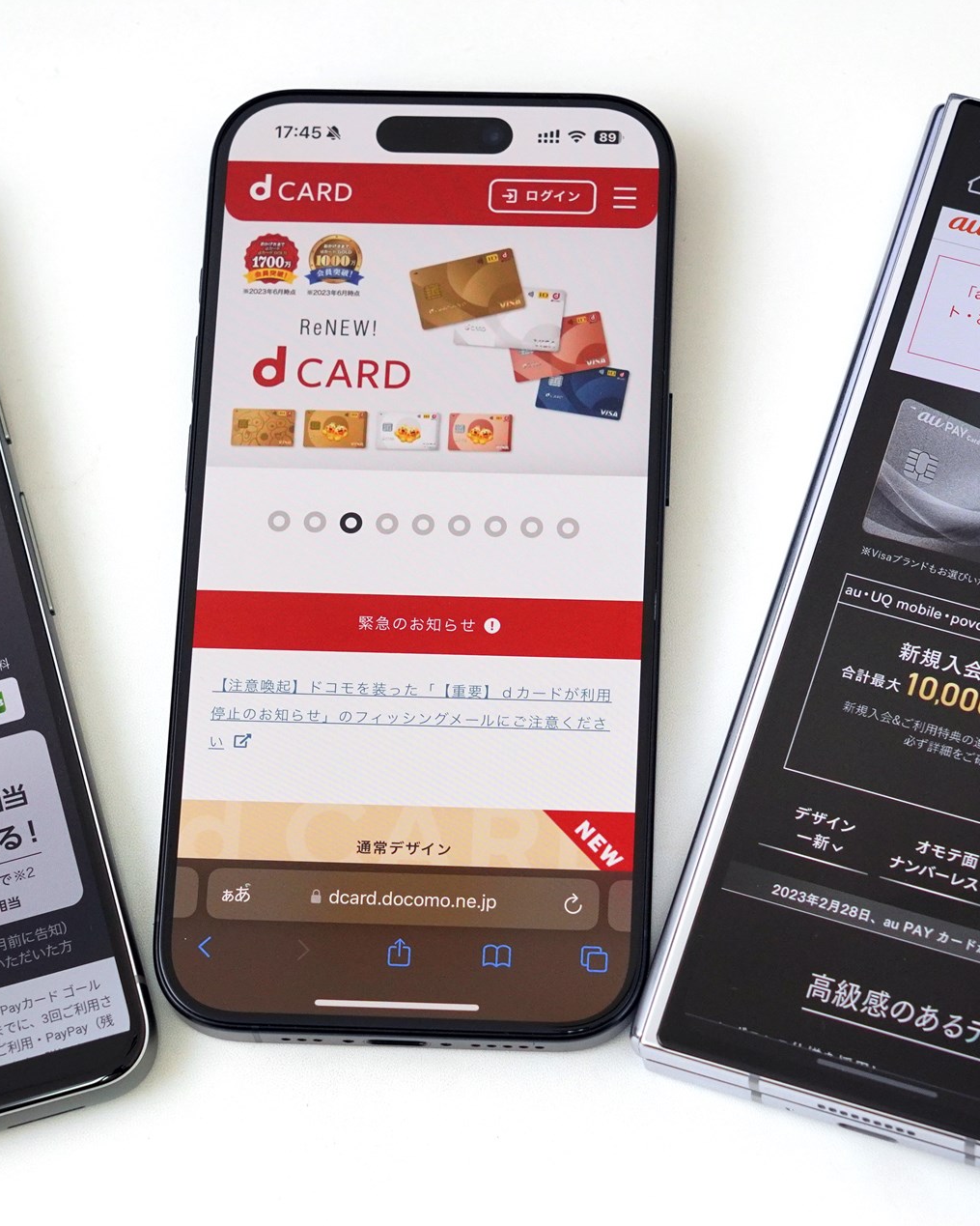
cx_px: 424
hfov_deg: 15.7
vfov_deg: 19.5
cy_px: 609
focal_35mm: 98
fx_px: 3561
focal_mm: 46.1
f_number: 6.3
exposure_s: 1/100
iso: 1000
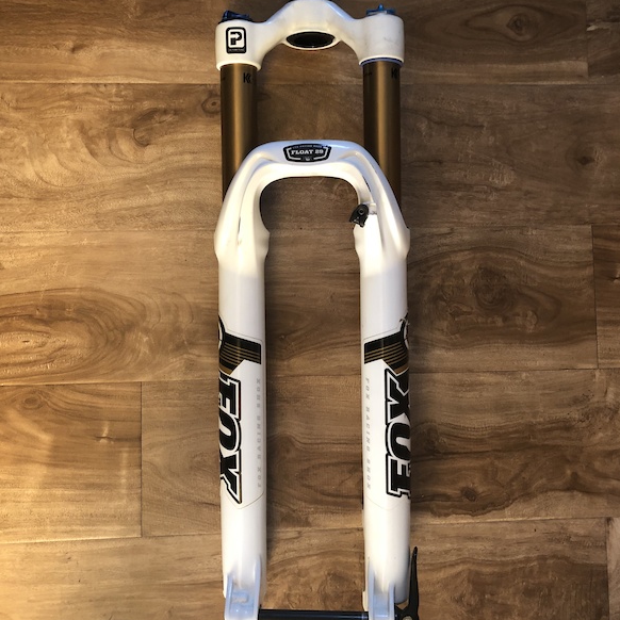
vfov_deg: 48.2
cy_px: 255
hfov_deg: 48.4
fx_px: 689
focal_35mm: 34
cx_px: 317
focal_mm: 4
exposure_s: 1/9
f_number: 1.8
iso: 100
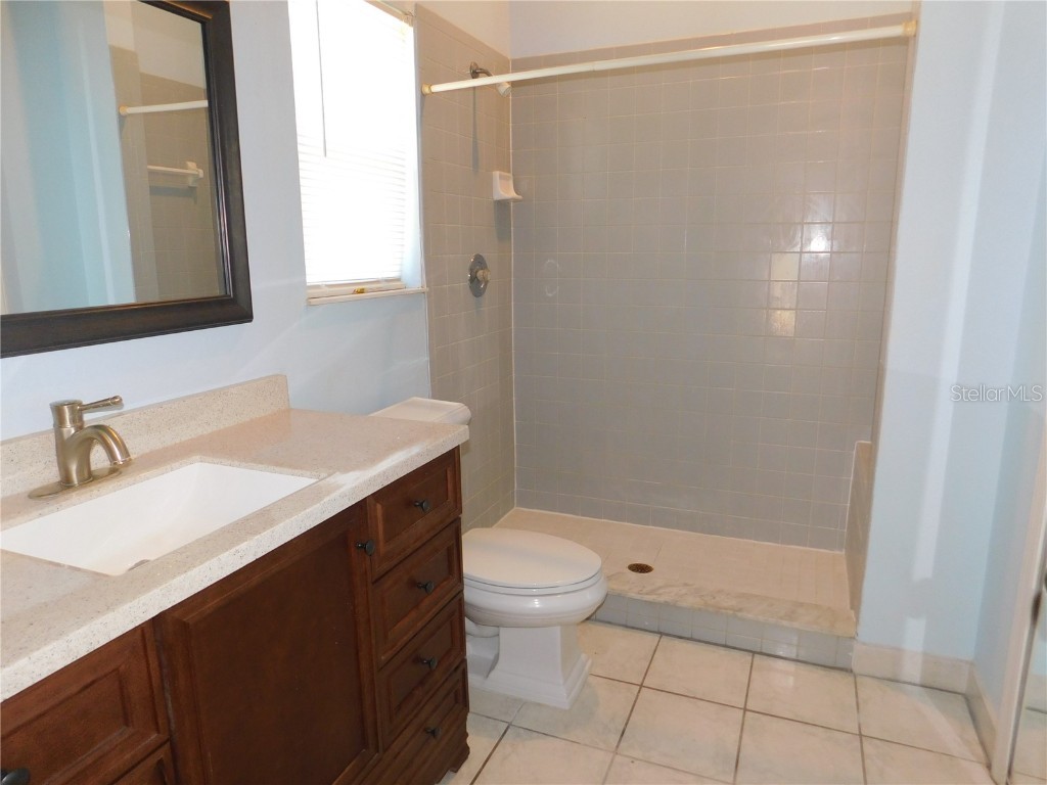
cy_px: 392
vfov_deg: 58.9
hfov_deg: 73.9
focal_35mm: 23
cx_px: 524
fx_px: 696
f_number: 3
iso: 200
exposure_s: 1/30
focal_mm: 4
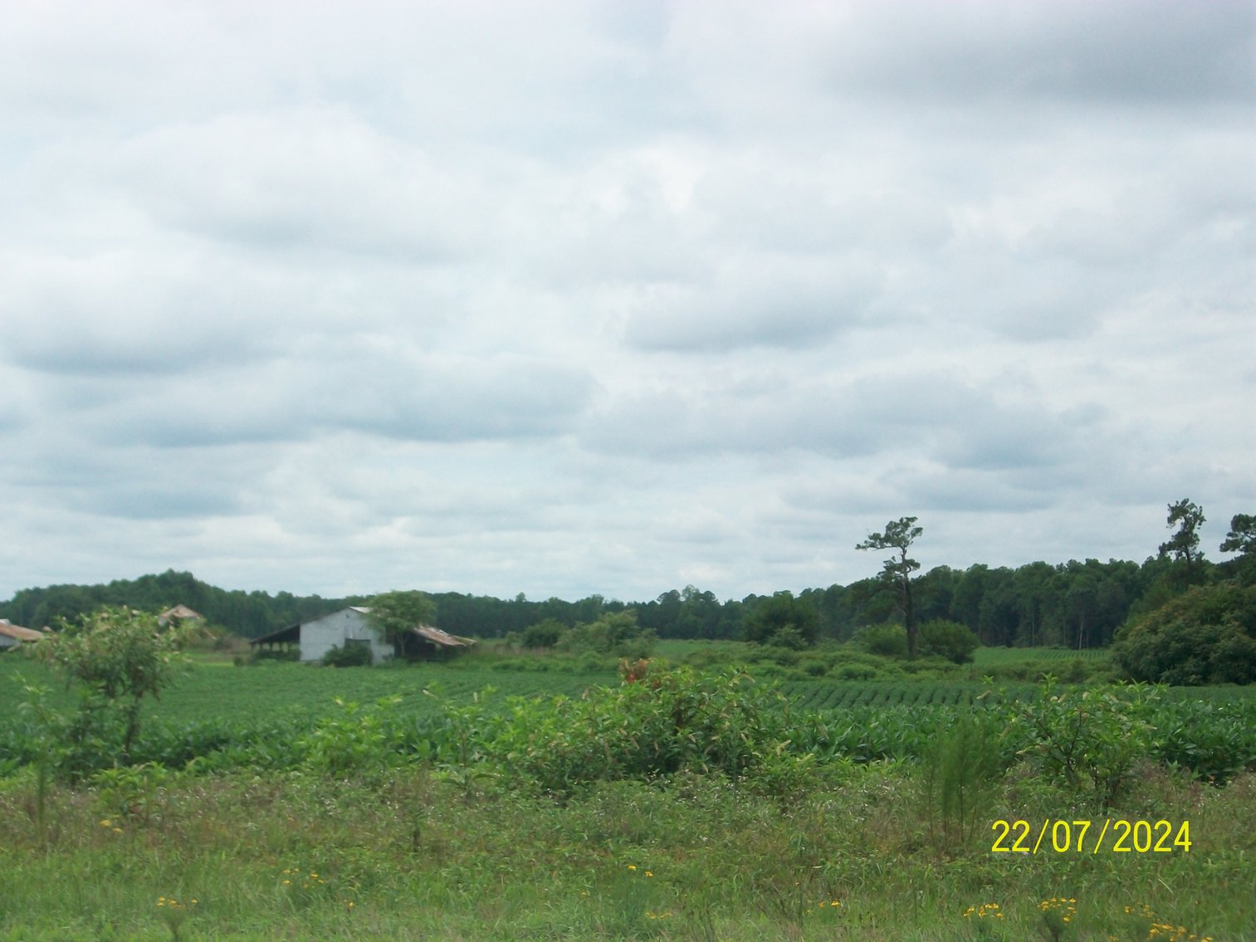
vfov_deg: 18.0
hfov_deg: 23.8
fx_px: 2976
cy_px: 471
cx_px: 628
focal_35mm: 82
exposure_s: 1/800
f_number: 4.6
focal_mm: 13.7
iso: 80
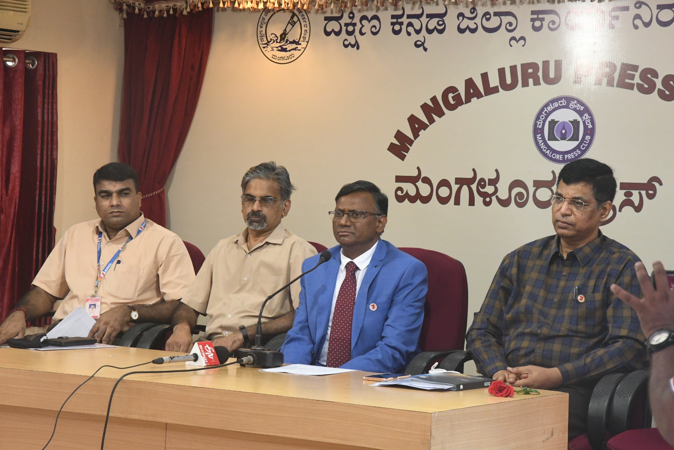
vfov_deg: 14.0
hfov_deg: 20.9
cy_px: 225
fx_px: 1825
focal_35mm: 98
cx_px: 337
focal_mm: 65
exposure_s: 1/160
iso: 4000
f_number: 8
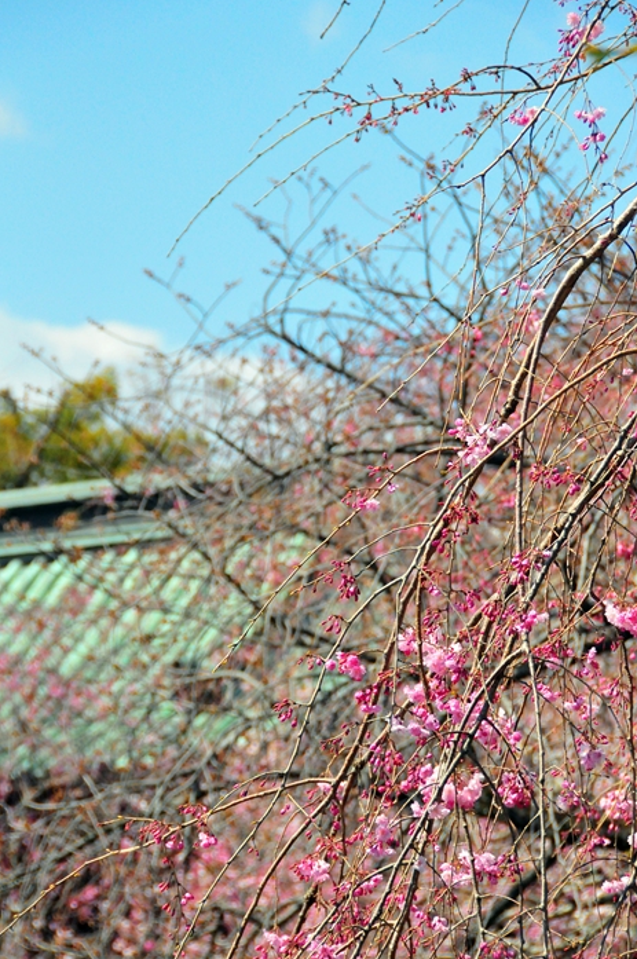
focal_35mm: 164
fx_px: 4352
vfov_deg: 12.6
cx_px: 313
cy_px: 494
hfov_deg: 8.4
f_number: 5.3
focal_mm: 95
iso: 1600
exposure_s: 1/8000
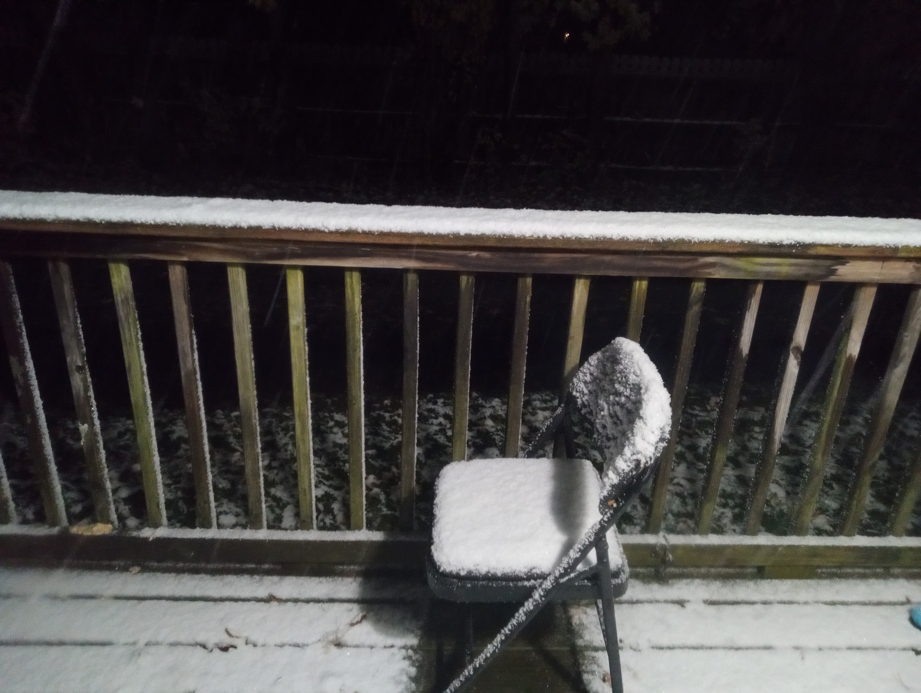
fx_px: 746
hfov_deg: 63.4
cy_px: 346
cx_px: 460
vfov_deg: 49.8
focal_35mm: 28
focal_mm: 3.42
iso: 2360
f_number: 2.2
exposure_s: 1/15
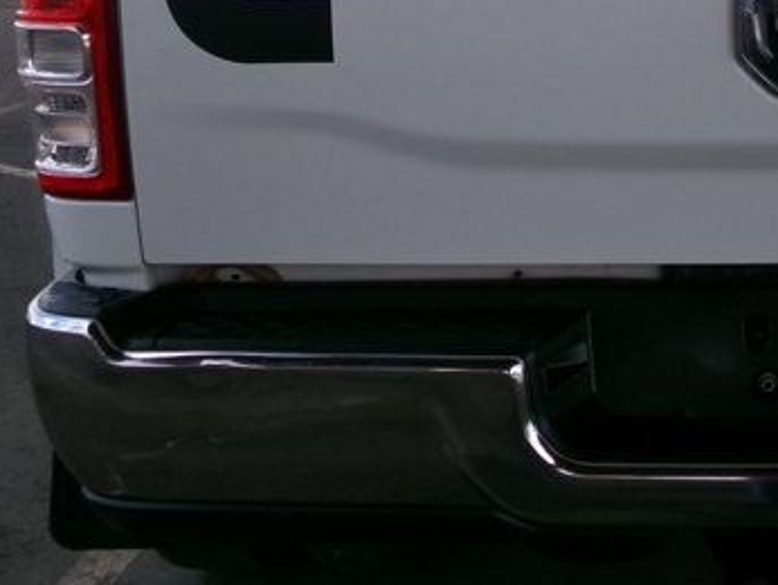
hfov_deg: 25.7
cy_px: 52
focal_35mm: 71
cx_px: 812
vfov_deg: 20.3
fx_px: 1597
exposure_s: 1/60
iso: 100
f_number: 11.07
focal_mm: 4.3
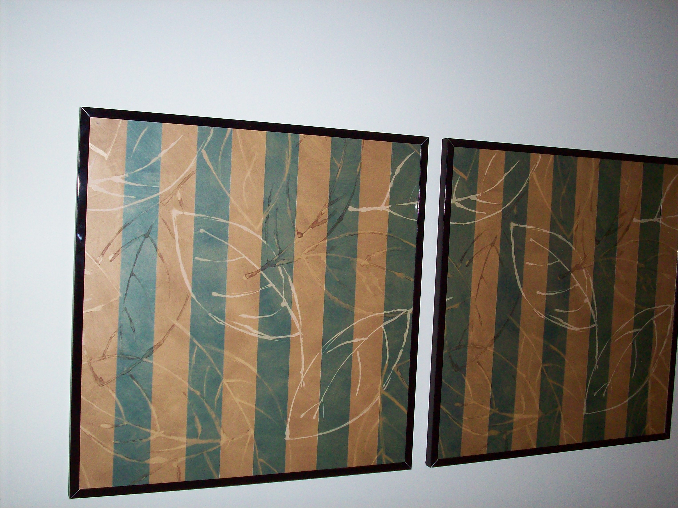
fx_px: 901
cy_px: 254
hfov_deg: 41.2
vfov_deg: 31.5
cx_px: 339
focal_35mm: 46
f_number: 3.1
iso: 200
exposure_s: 1/71.9
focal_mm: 7.6
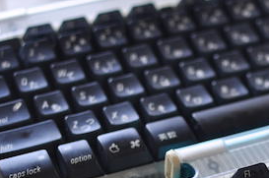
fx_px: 919
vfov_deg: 11.0
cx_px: 249
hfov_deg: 16.4
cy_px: 192
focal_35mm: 123
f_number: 2.5
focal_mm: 35
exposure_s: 1/30
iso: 200
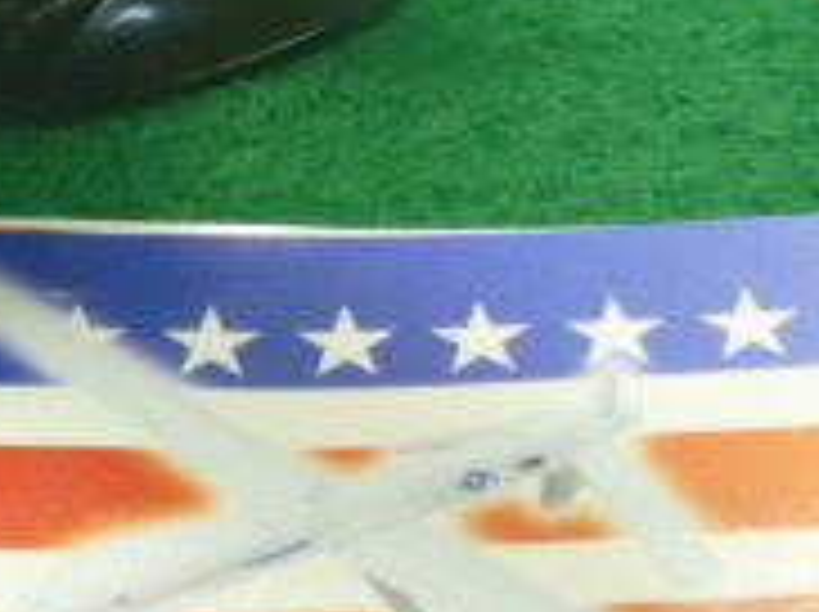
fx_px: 3662
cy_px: 18
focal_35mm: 155
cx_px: 144
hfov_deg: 12.7
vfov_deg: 9.5
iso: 400
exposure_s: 1/30
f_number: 3.7
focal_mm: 7.8
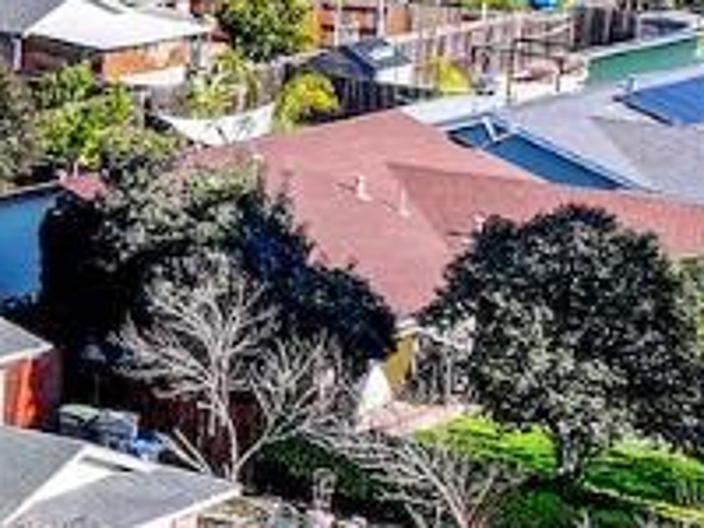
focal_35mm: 180
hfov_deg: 9.3
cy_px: 187
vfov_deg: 8.2
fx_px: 3661
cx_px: -1225
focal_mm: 12.3
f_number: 2.8
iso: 100
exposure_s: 1/2000
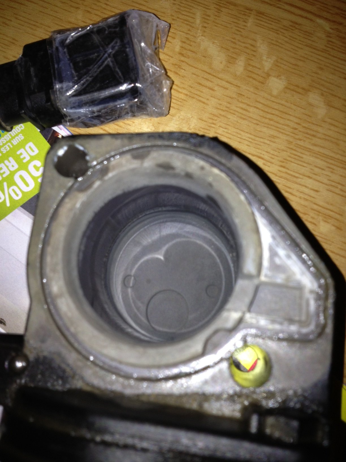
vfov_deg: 52.6
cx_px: 173
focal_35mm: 35
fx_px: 466
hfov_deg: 40.7
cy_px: 231
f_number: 2.4
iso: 50
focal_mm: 4.28
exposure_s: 1/76
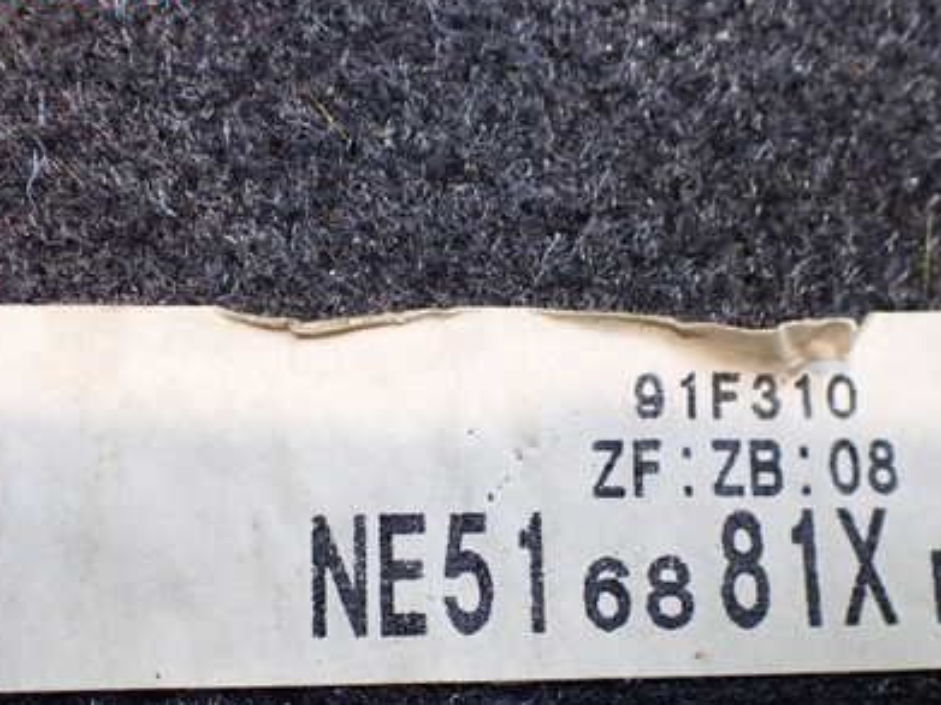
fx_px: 1250
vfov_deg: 31.2
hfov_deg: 41.2
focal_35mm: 46
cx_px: 455
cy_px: 488
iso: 800
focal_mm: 5.4
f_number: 2.3
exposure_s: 1/100
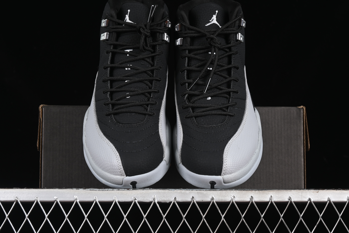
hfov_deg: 27.0
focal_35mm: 75
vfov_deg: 18.2
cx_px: 174
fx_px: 727
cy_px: 116
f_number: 6.3
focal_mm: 50
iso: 160
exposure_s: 1/60
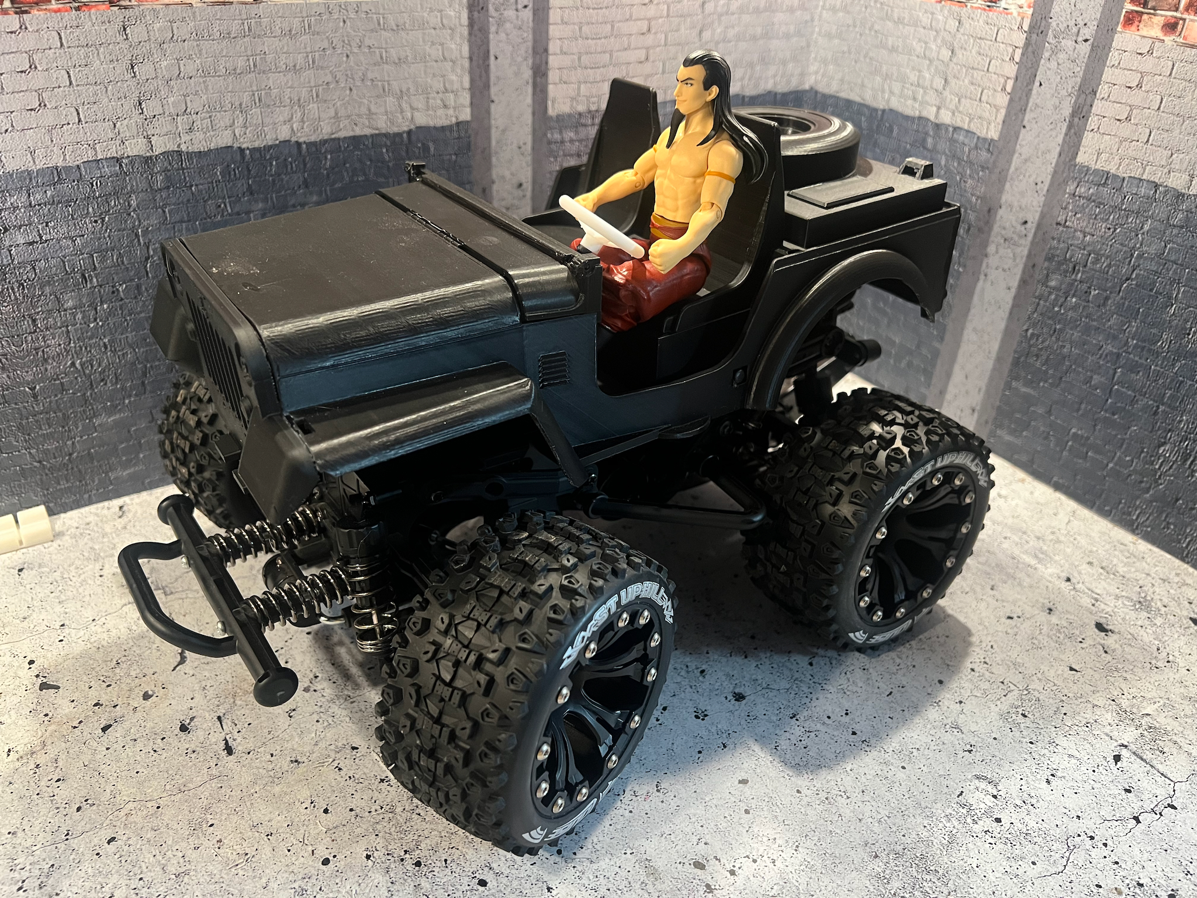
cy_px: 449
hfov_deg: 67.3
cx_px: 598
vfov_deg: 53.1
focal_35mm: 26
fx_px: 899
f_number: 1.5
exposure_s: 1/33
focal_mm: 5.7
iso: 400
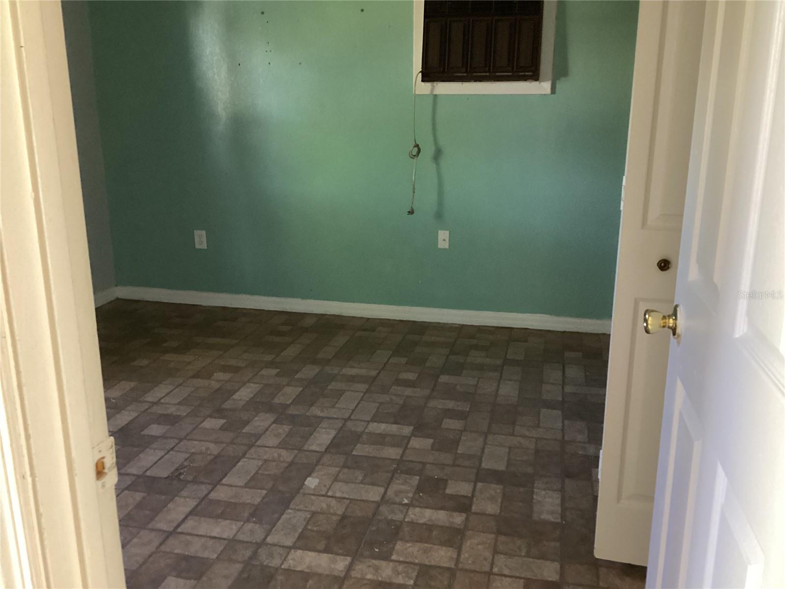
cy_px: 294
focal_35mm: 31
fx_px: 703
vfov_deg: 45.4
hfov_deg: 58.4
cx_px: 392
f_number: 2.4
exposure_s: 1/40
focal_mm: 3.3
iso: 320
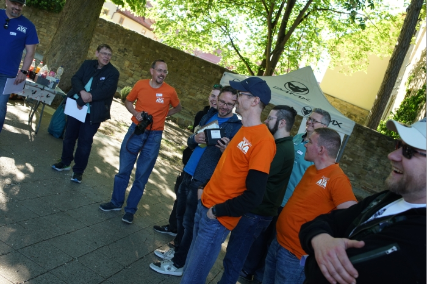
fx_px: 415
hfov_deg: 54.5
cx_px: 214
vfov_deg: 37.8
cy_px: 142
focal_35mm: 35
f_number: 5.6
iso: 800
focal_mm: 35
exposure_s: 1/250
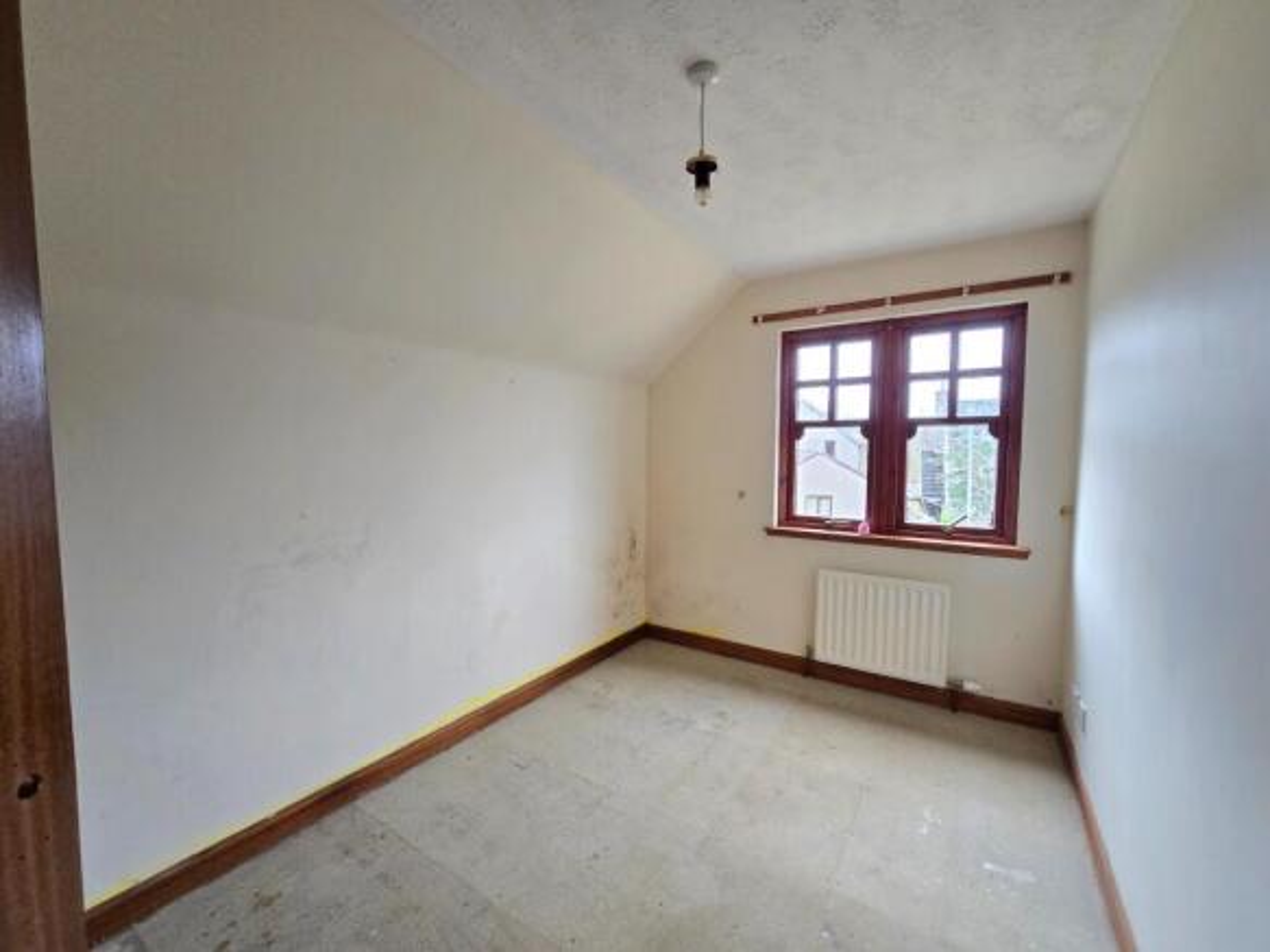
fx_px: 477
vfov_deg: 89.9
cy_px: 476
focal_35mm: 13
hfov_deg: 106.2
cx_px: 635
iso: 320
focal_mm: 2.2
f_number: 2.2
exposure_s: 1/50
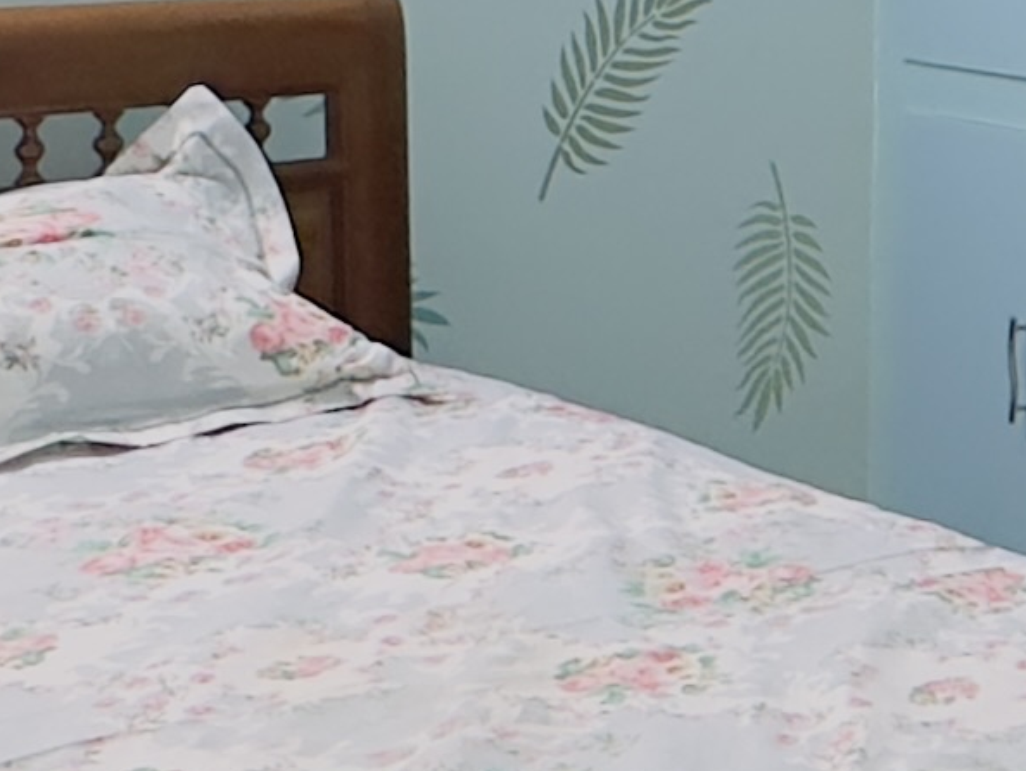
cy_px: -242
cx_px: 1542
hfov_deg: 18.3
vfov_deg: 14.9
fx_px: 2817
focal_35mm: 95
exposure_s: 1/50
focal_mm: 2.22
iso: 200
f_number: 2.2
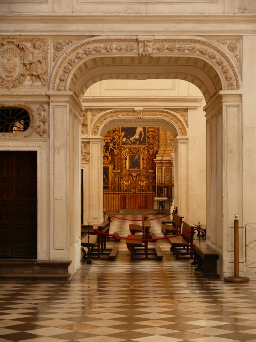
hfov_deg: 16.1
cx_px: 128
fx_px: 908
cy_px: 171
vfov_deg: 21.3
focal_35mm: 92
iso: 200
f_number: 3.2
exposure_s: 1/5
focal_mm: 19.4
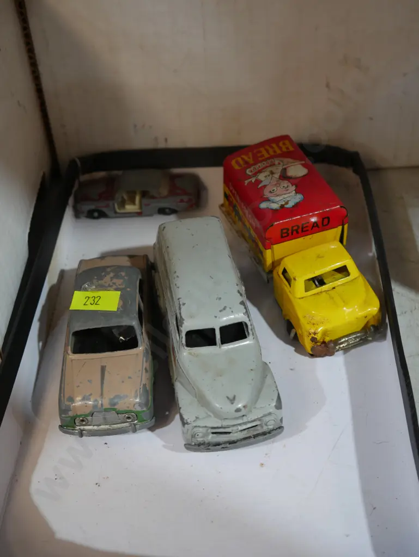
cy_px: 278
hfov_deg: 30.3
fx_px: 774
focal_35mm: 48
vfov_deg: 39.6
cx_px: 210
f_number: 5.2
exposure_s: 1/60
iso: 1000
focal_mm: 24
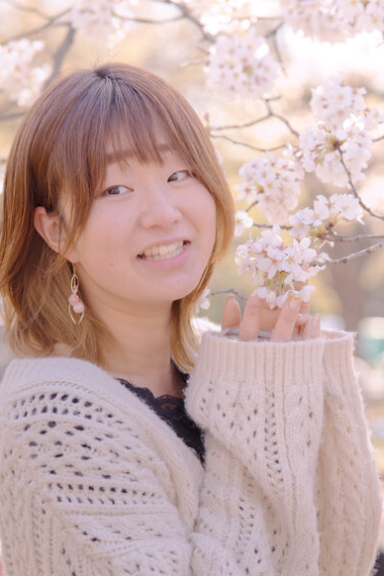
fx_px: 2048
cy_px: 360
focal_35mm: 128
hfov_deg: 10.7
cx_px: 201
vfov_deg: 16.0
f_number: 2.8
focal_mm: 69
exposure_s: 1/125
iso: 125
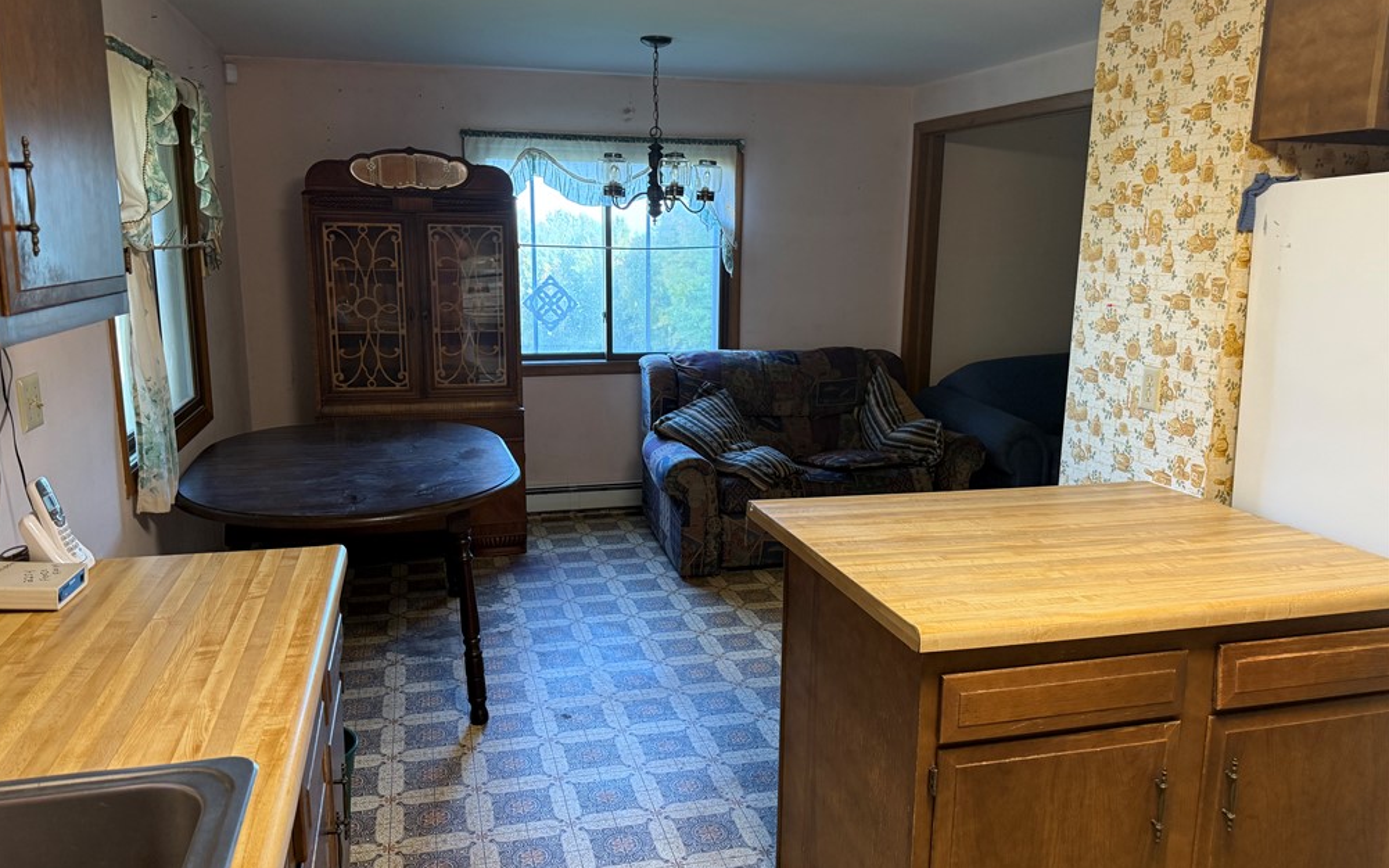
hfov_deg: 70.4
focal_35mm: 26
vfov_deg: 47.6
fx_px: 984
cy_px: 431
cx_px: 681
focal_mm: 6.76
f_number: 1.78
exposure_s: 1/60
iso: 200
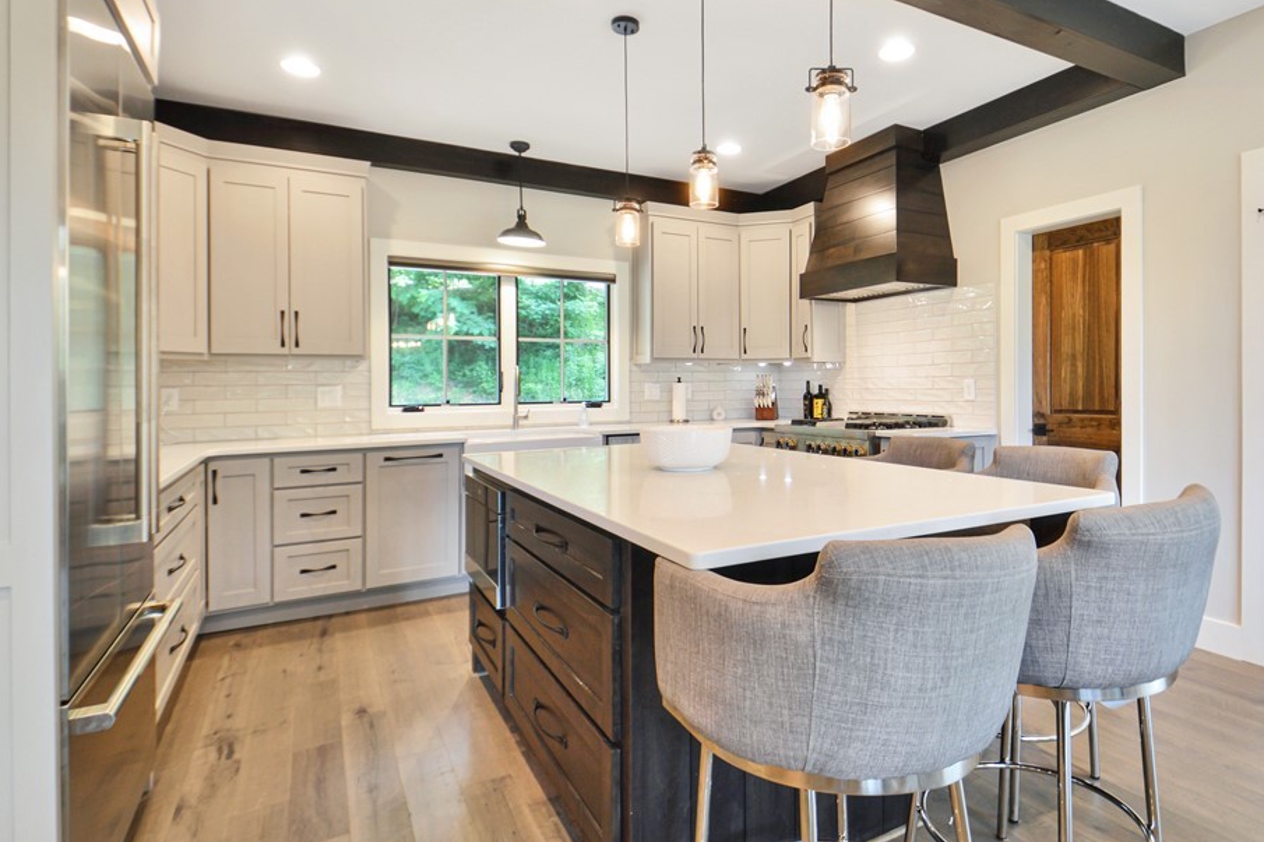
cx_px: 728
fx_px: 632
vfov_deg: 67.2
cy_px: 383
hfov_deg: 89.3
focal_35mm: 18
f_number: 6.3
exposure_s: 1/6
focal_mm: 10
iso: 100
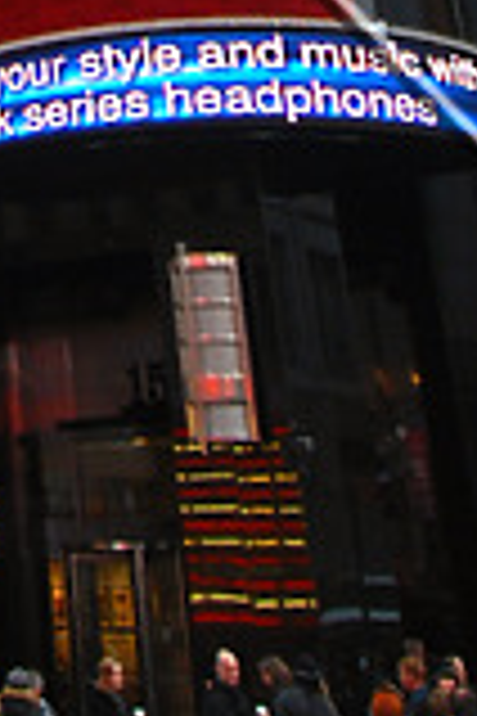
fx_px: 1689
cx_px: -225
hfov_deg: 15.0
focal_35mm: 85
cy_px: -558
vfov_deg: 18.7
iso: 200
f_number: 3.5
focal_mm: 10
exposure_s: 1/30
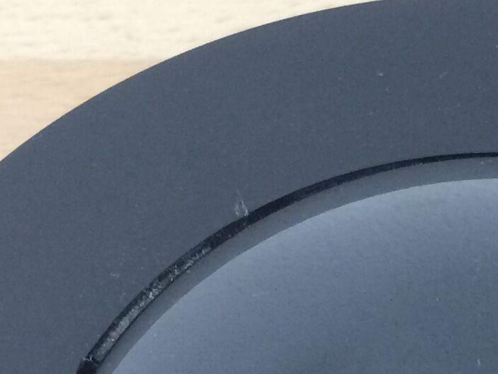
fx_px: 1928
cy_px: 567
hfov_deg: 14.6
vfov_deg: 10.7
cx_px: 424
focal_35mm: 134
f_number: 2.2
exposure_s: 1/33
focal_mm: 4.15
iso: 200
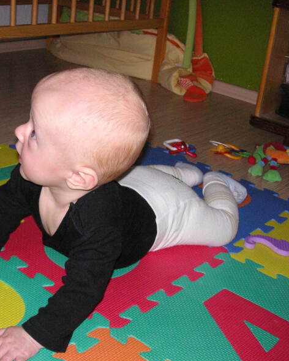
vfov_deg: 38.0
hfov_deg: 30.4
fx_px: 524
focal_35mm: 49
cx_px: 78
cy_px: 179
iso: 160
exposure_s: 1/45
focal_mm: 6.1
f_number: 2.8
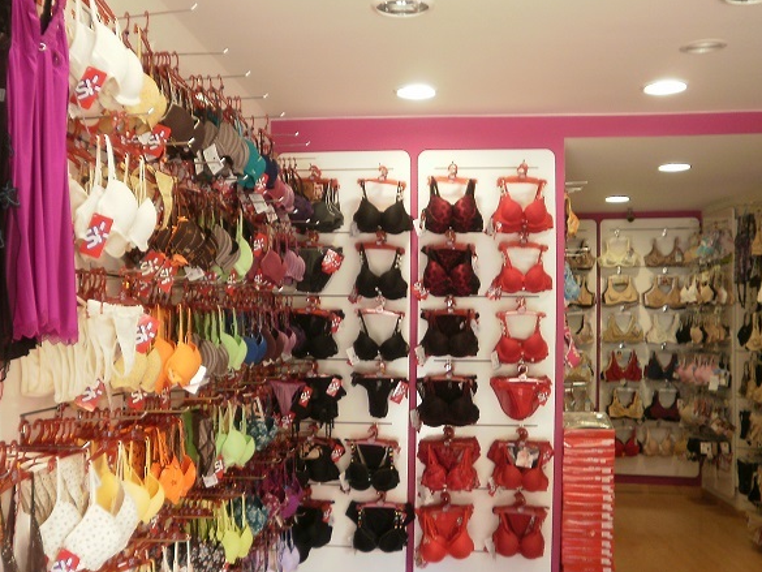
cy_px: 300
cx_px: 296
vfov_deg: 36.0
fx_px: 881
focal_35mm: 40
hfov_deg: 46.5
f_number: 2.6
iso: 100
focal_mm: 4.65
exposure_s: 1/25
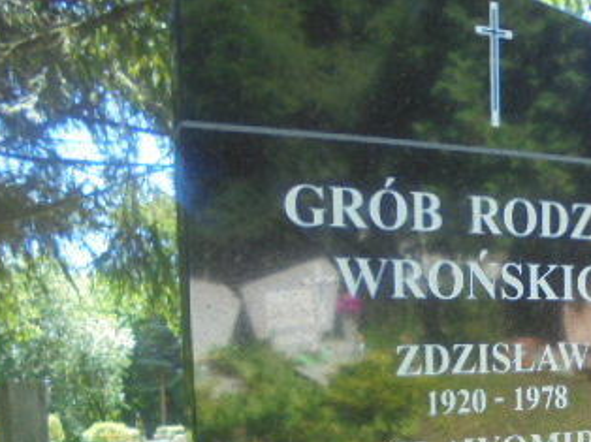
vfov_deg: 26.0
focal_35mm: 53
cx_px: 518
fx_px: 904
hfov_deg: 34.4
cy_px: 450
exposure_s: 1/80
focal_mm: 4.6
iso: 100
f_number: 3.5
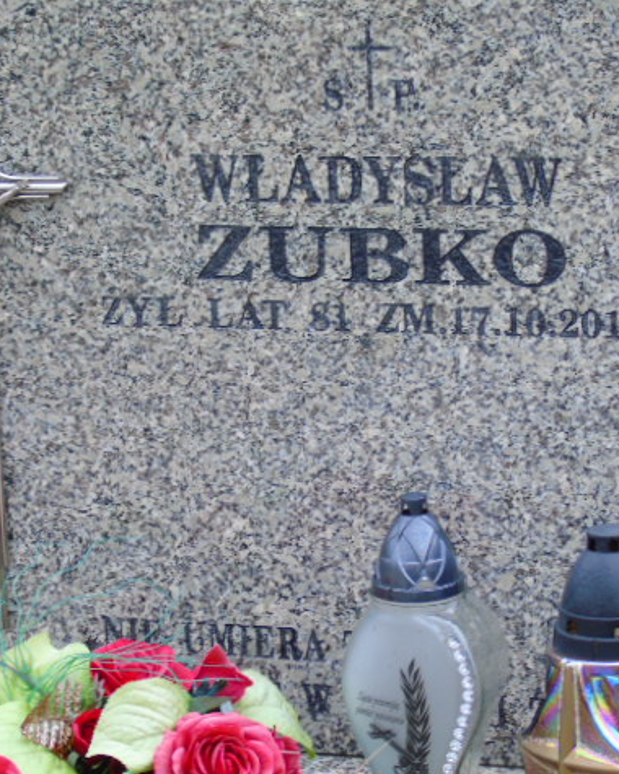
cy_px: 386
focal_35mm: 142
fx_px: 3252
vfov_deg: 13.6
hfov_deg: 10.9
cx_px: 355
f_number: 4.4
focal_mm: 19
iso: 80
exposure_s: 1/40
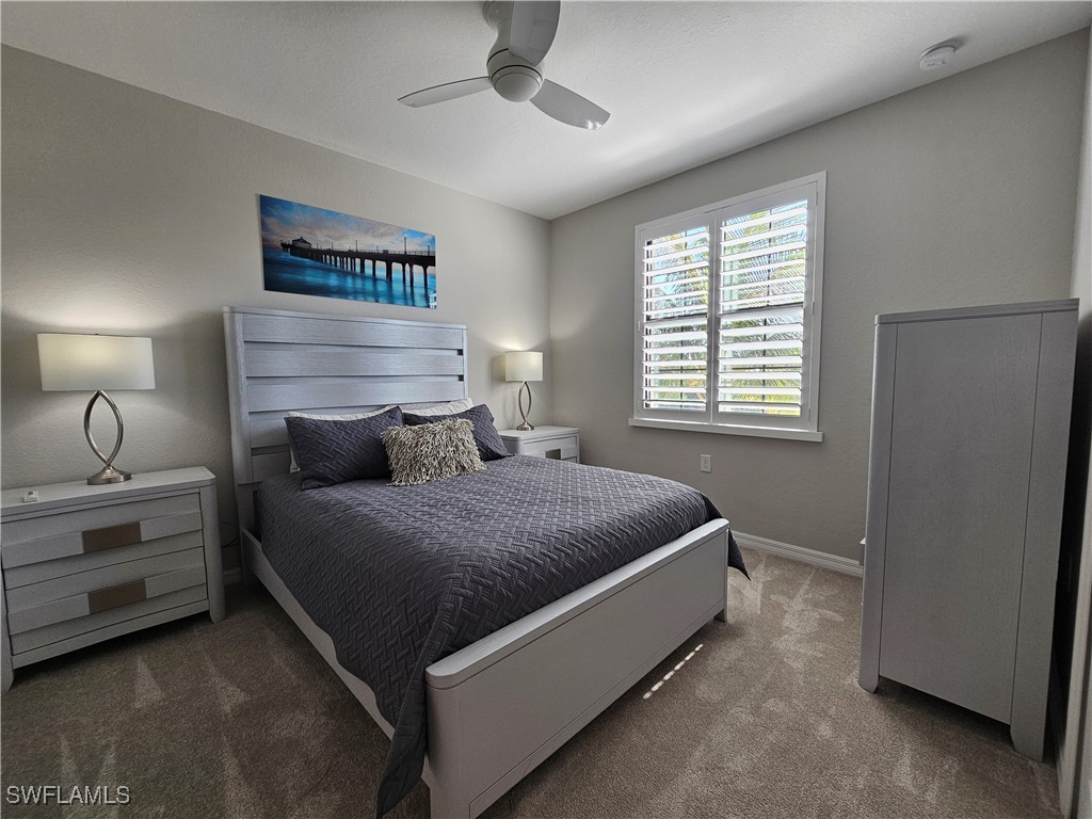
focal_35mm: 13
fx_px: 410
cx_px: 546
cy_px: 410
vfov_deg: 89.9
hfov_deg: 106.2
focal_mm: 2.2
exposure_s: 1/120
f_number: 2.2
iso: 64
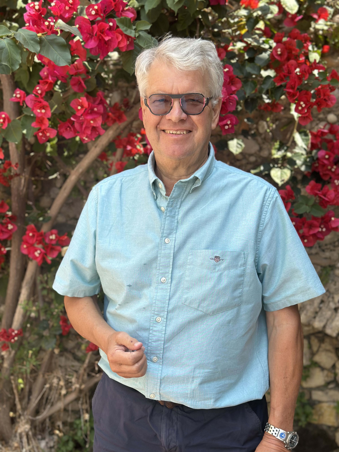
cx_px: 170
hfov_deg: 30.3
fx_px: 627
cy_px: 226
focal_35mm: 48
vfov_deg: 39.7
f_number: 1.78
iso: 80
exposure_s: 1/1517
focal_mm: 6.86
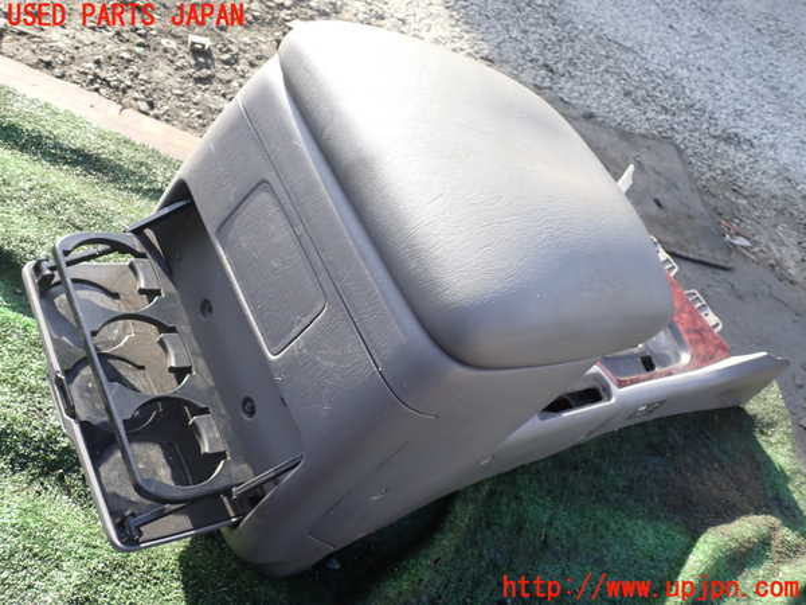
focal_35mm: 30
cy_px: 302
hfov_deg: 60.0
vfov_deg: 46.8
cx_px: 403
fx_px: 699
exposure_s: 1/125
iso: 100
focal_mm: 5.4
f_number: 3.2
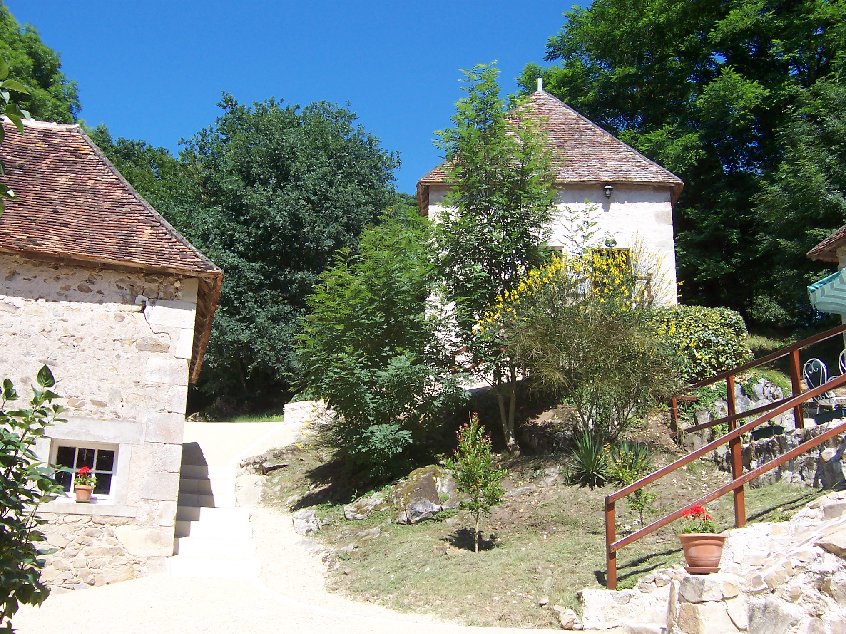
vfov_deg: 39.7
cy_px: 317
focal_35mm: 36
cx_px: 423
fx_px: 880
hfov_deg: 51.4
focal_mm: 5.6
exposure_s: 1/500
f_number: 4
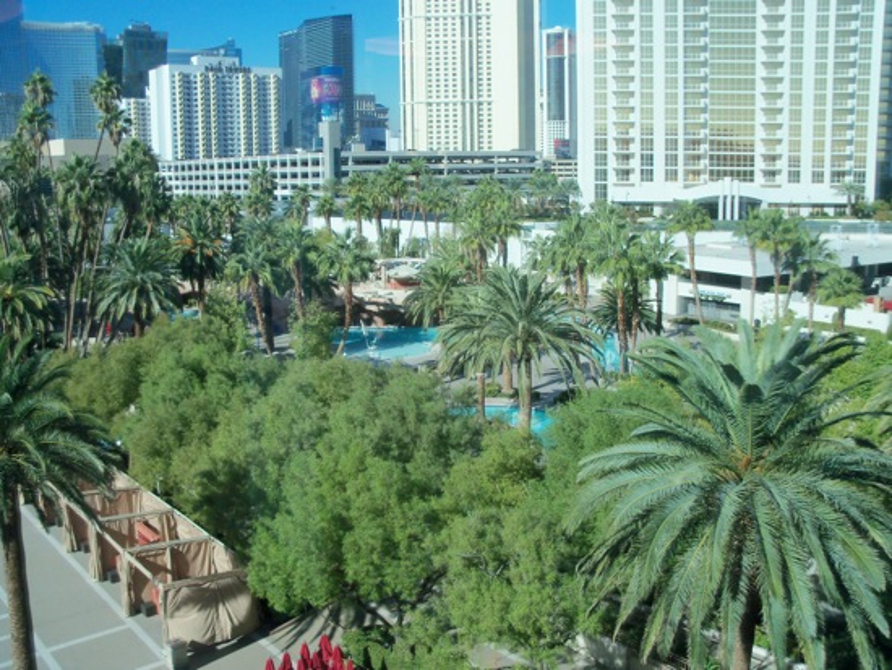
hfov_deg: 52.6
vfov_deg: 40.7
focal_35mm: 35
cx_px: 446
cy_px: 335
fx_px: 902
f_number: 3
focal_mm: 6.3
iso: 80
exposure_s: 1/100
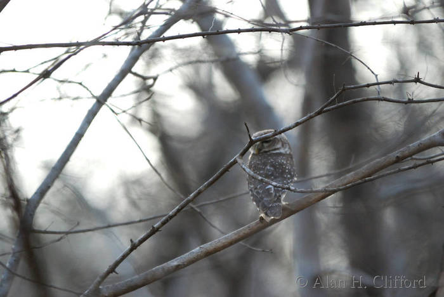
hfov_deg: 3.4
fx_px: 7406
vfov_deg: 2.3
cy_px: 148
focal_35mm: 600
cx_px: 222
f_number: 5.6
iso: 1250
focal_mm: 400
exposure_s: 1/400
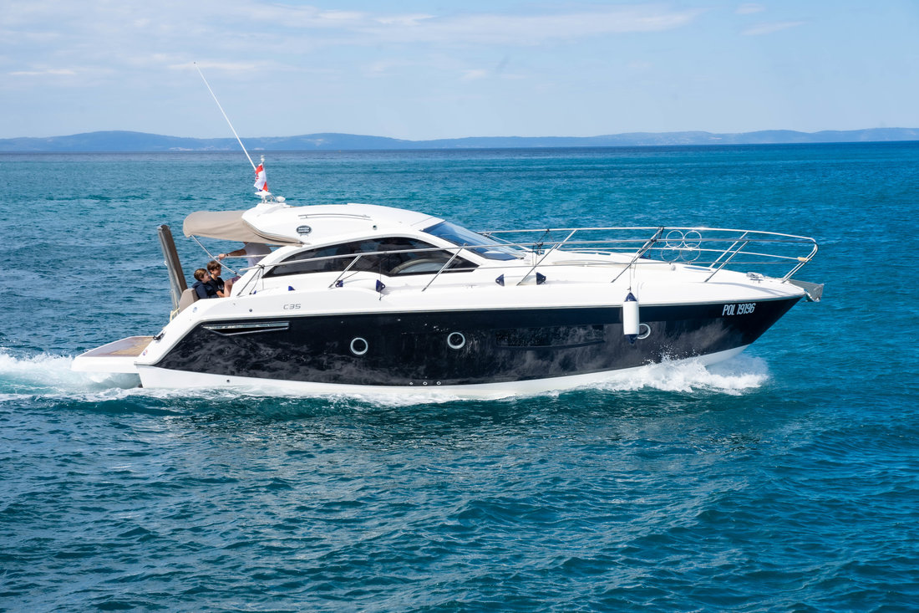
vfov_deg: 18.2
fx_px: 1914
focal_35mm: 75
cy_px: 306
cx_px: 460
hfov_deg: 27.0
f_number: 11
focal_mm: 75
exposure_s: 1/160
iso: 100
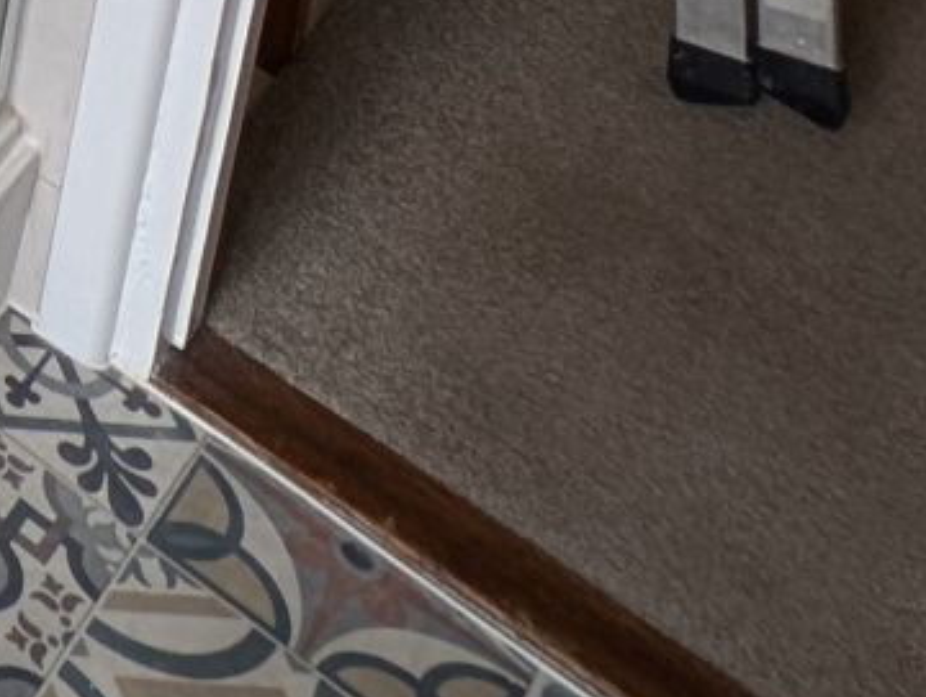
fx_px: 2143
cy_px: -1233
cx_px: -1124
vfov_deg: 12.1
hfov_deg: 16.1
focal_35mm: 80
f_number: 1.95
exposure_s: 1/27.5
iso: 34
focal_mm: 2.23
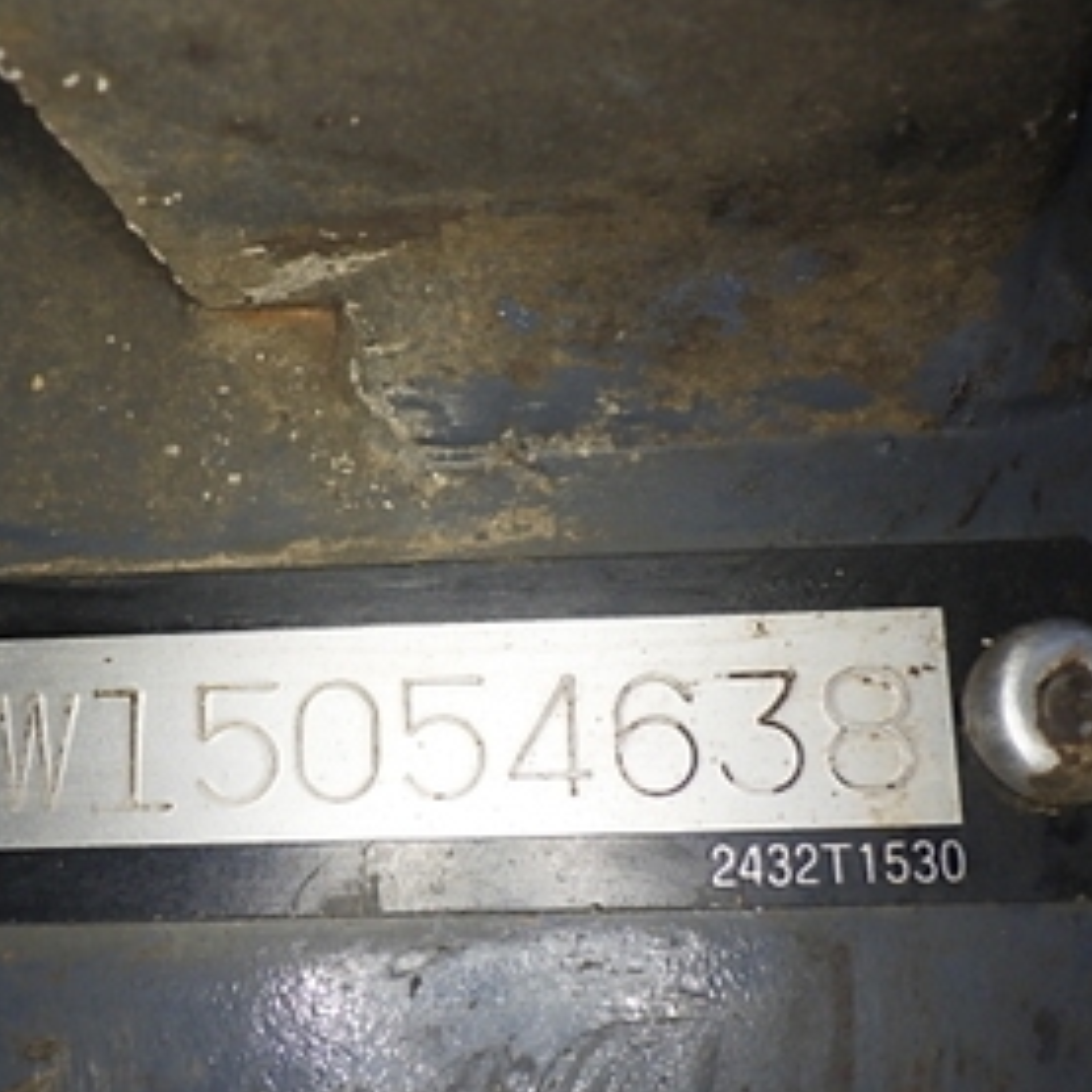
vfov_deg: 32.8
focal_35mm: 52
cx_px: 343
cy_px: 611
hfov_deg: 32.4
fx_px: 1856
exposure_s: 1/80
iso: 250
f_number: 3.8
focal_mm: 6.1
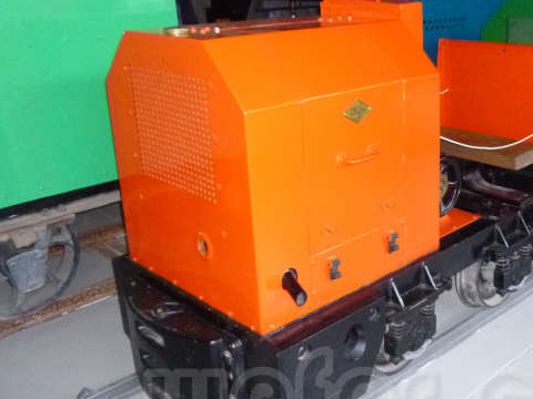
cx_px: 408
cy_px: 163
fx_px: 616
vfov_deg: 35.9
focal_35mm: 40
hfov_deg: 45.0
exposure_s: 1/60
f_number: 3.1
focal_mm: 4.5
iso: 640
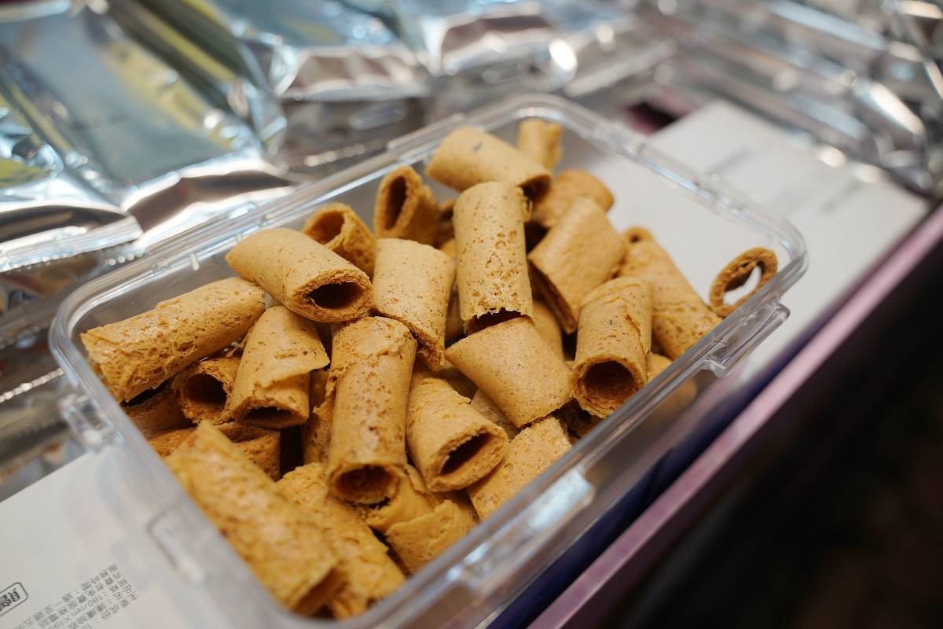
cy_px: 314
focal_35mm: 28
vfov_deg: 46.4
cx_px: 472
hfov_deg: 65.5
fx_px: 733
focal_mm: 28
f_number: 4
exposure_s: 1/60
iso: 125
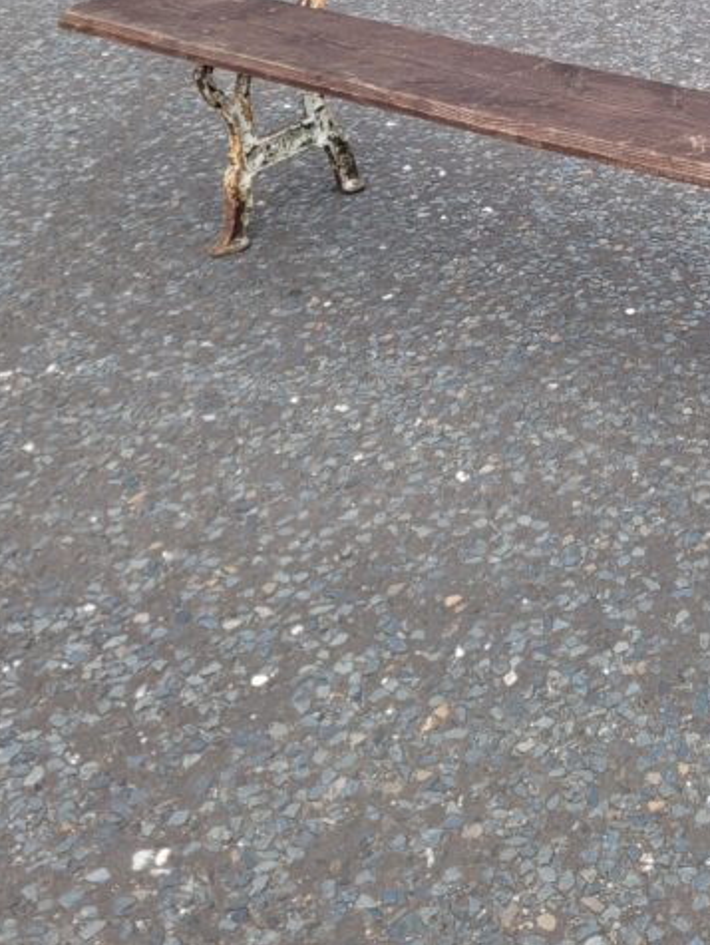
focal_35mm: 56
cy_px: 24
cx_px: 756
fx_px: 1529
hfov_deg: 24.6
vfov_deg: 31.9
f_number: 1.8
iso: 40
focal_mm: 5.4
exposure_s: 1/1222
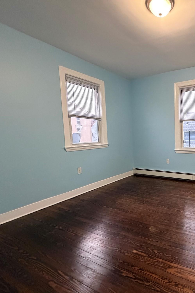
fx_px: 162
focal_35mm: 20
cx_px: 169
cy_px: 150
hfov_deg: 55.2
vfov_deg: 84.0
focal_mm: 2.22
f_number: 2.2
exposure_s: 1/60
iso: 800
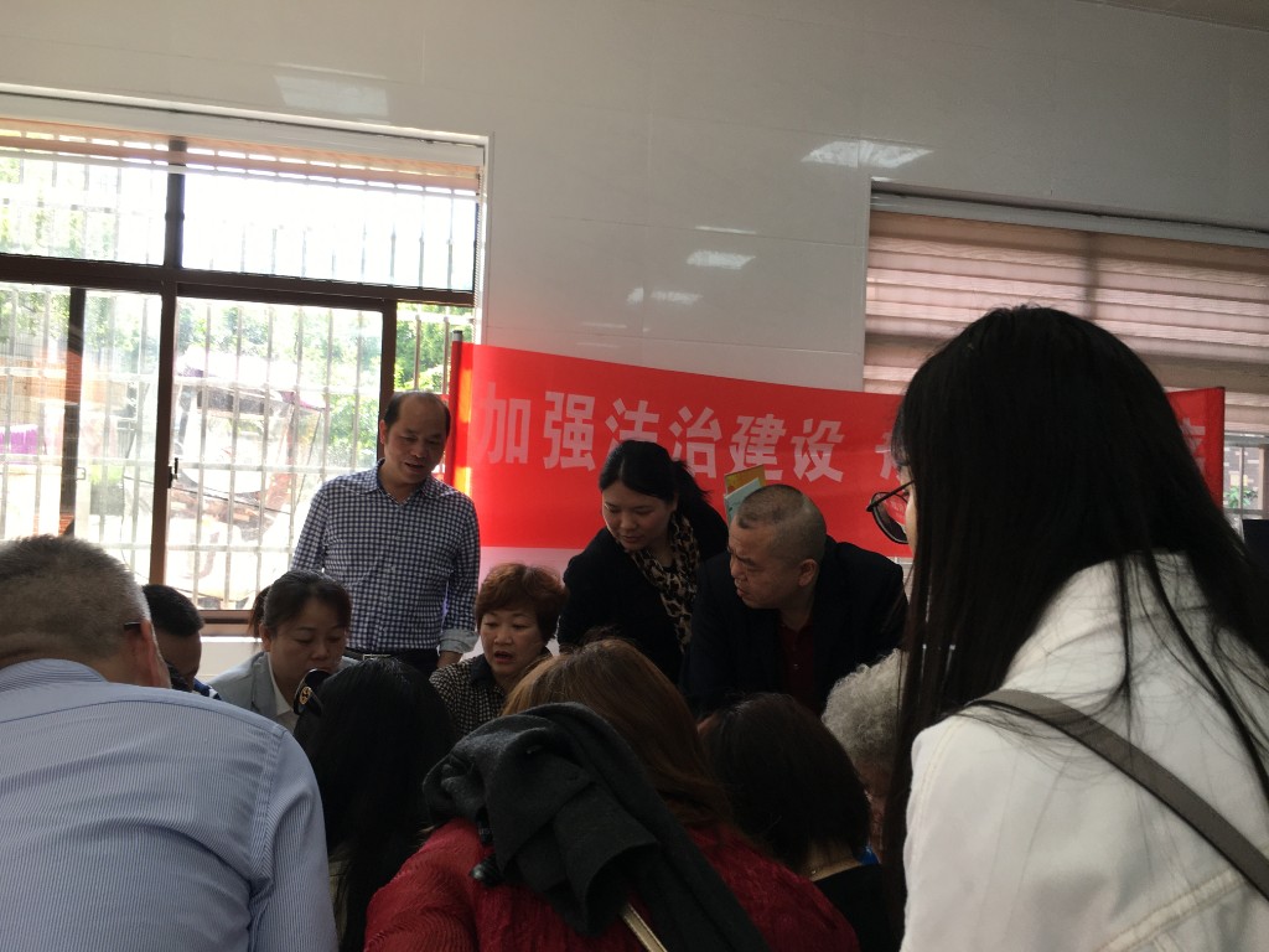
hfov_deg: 61.7
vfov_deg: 48.2
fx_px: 1063
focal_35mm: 29
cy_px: 476
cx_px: 634
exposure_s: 1/100
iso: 32
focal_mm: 4.15
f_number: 2.2
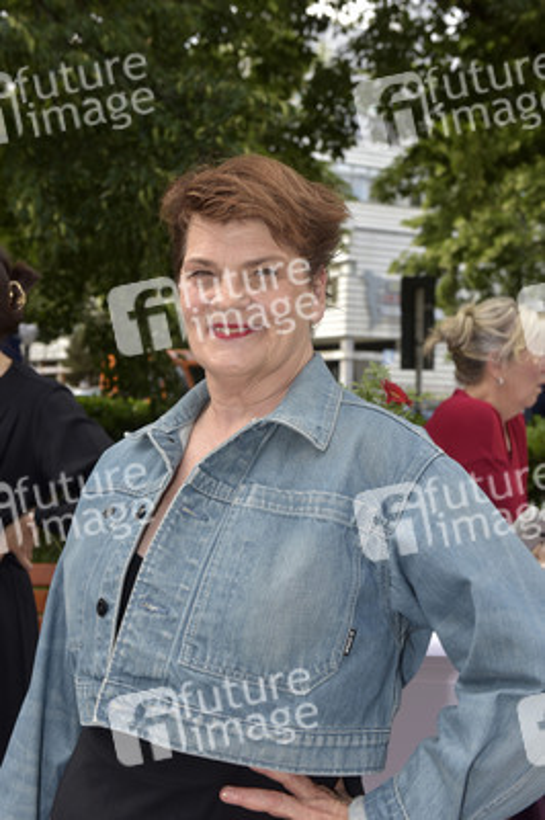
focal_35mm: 52
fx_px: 1183
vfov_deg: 38.2
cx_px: 272
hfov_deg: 25.9
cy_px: 410
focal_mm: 52
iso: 400
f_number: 8
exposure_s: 1/250
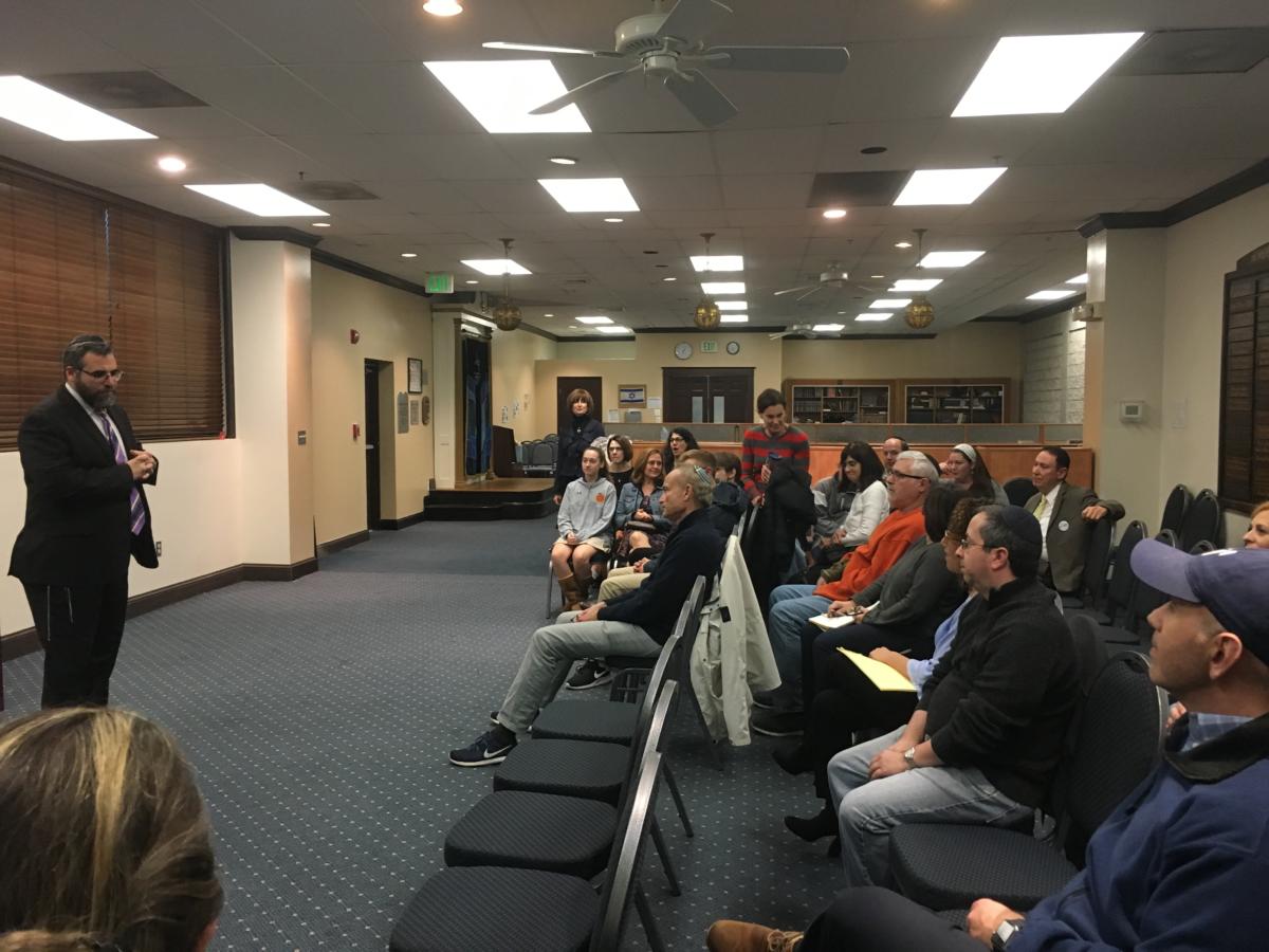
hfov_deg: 61.7
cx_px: 634
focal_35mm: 29
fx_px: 1063
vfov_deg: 48.2
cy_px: 476
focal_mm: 4.15
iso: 160
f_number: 2.2
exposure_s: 1/30
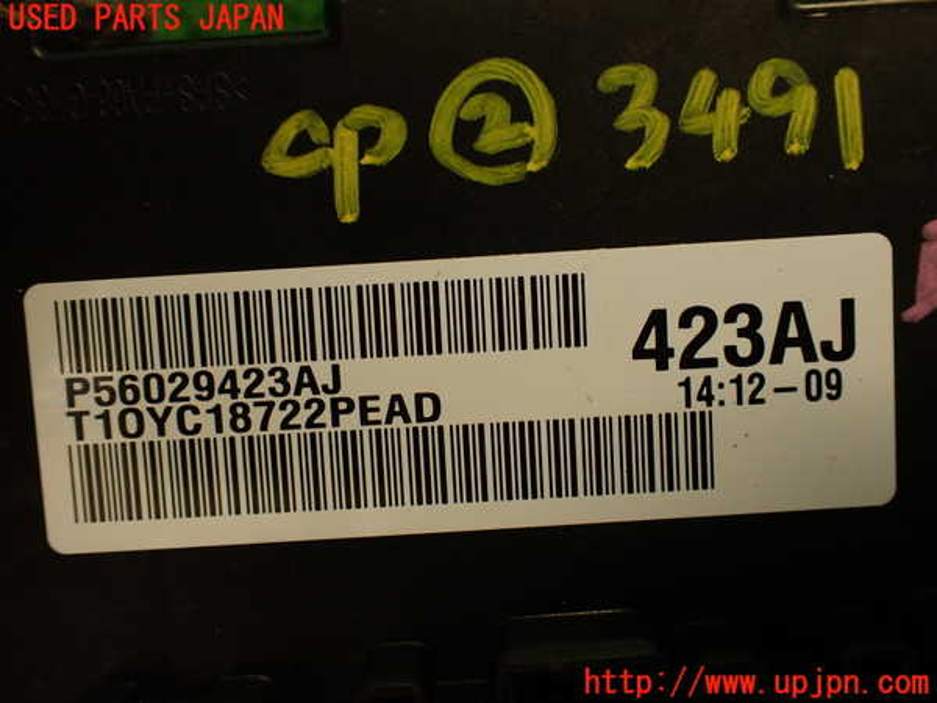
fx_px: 866
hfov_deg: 56.8
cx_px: 468
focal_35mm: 32
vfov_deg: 44.2
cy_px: 352
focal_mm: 5.79
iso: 200
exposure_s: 1/50
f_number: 2.4
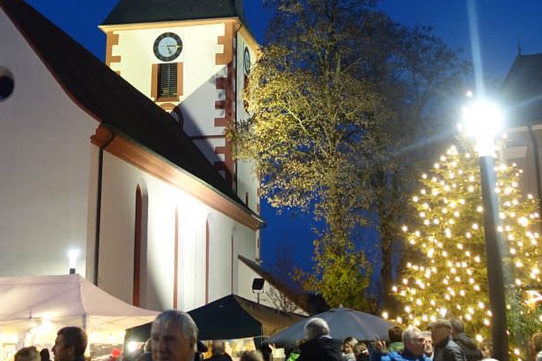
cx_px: 235
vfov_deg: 20.8
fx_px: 963
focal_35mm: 64
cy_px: 41
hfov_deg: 31.4
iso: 800
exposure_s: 1/30
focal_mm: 8.8
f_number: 1.8
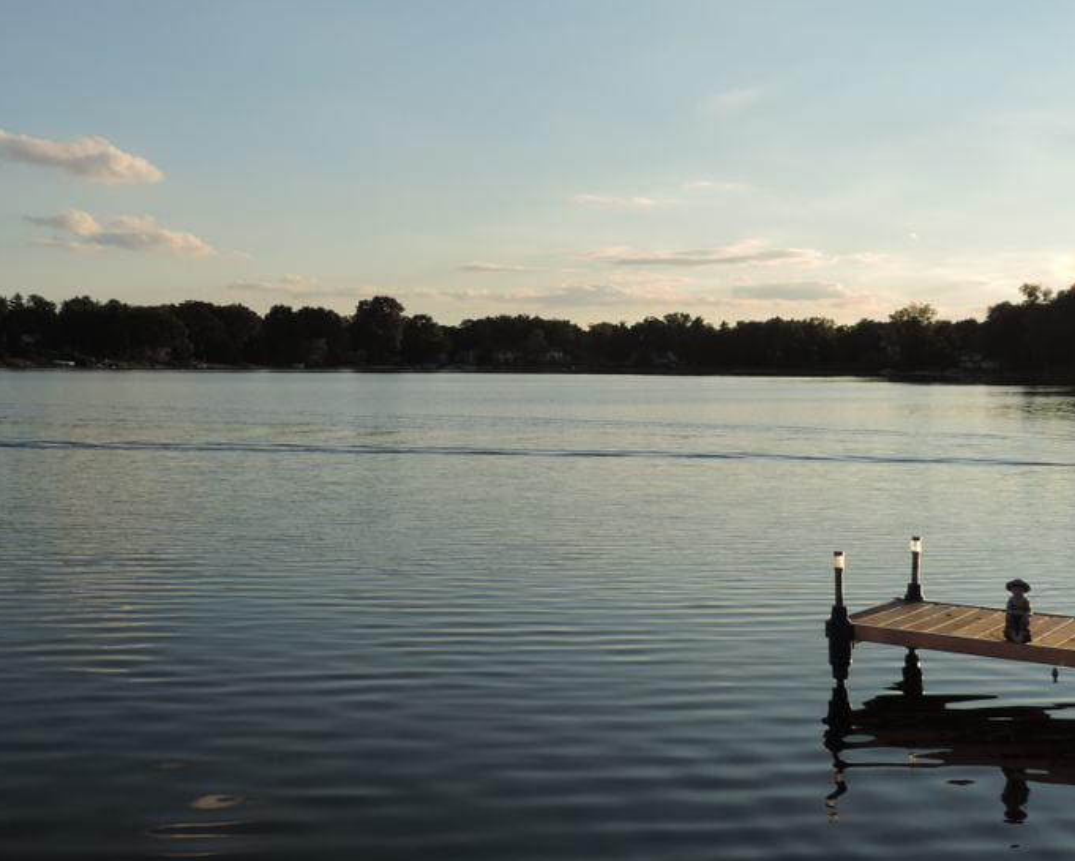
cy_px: 374
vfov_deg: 34.1
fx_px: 1400
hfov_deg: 41.8
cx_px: 423
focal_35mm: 44
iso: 80
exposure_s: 1/1000
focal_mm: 5.3
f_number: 3.1
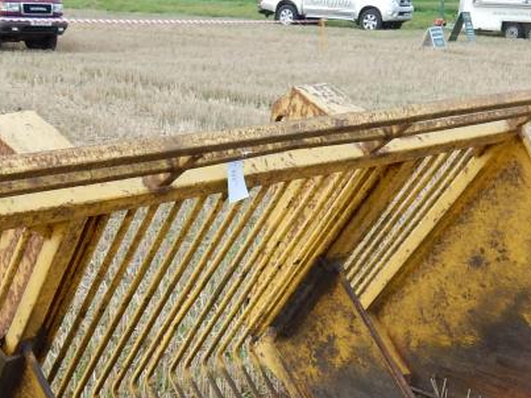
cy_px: 441
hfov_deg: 31.6
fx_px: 935
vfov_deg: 22.6
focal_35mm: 61
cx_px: 223
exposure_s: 1/400
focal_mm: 4.3
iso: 125
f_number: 2.8
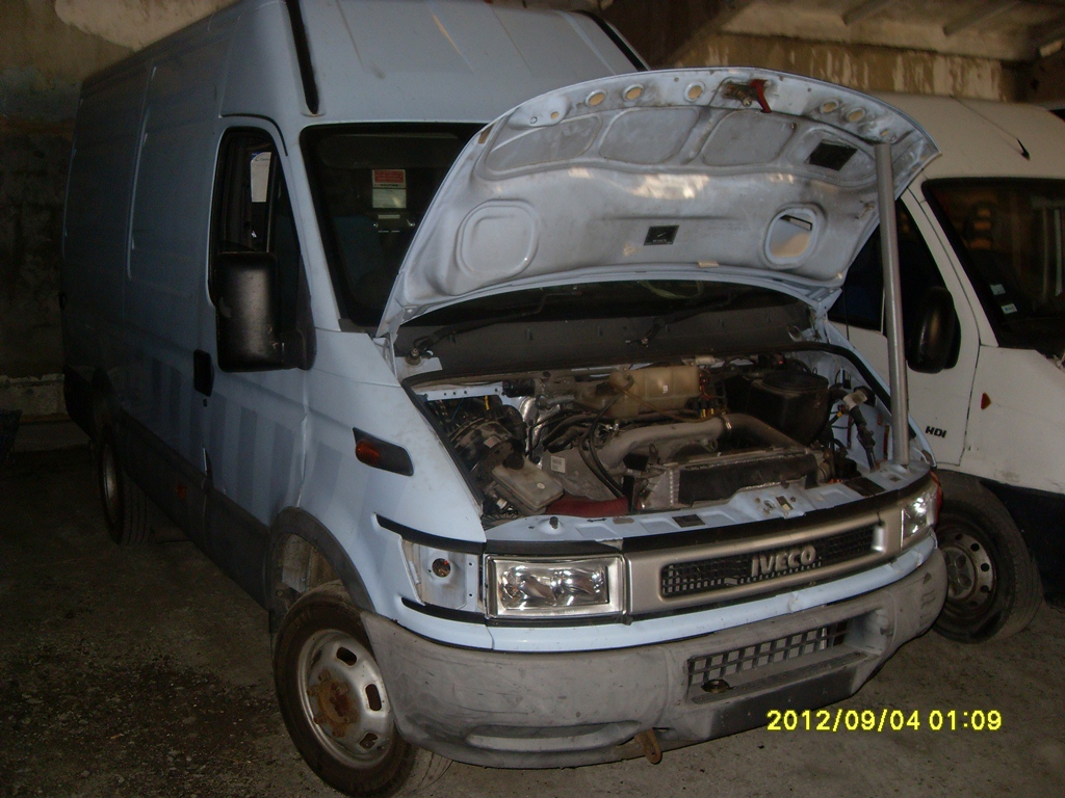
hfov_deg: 50.1
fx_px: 1138
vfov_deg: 38.7
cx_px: 532
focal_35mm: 37
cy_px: 399
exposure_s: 1/45
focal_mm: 6.3
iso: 120
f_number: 2.8
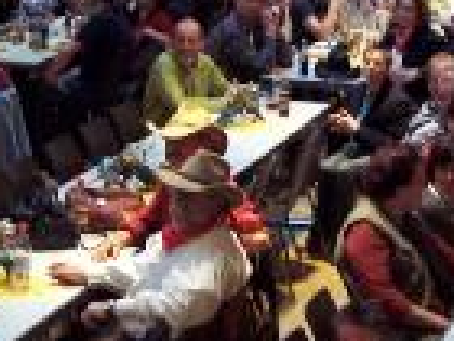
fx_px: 1823
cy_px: 89
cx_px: 298
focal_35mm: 139
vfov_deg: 10.6
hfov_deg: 14.2
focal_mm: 8
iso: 200
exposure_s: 1/8
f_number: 3.4
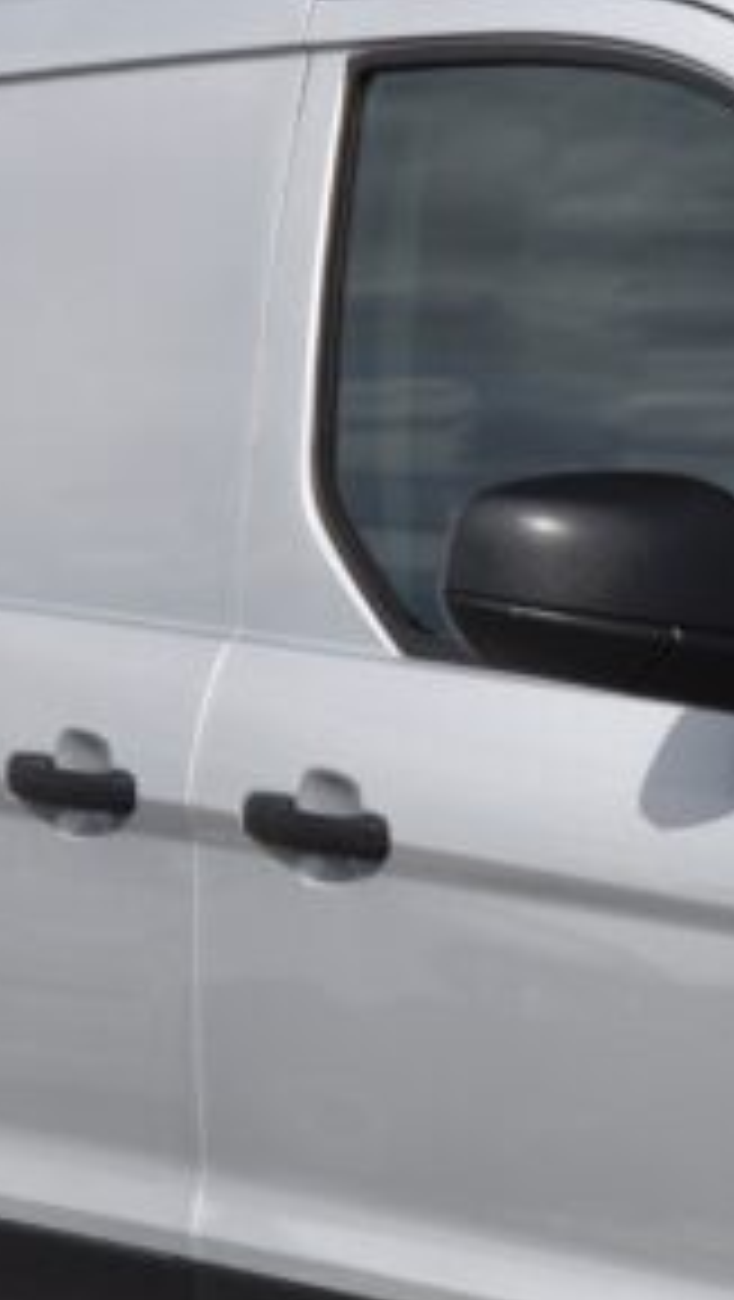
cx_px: 1477
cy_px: 679
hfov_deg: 6.3
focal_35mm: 189
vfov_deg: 11.4
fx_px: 6526
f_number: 11
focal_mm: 34
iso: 400
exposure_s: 1/500
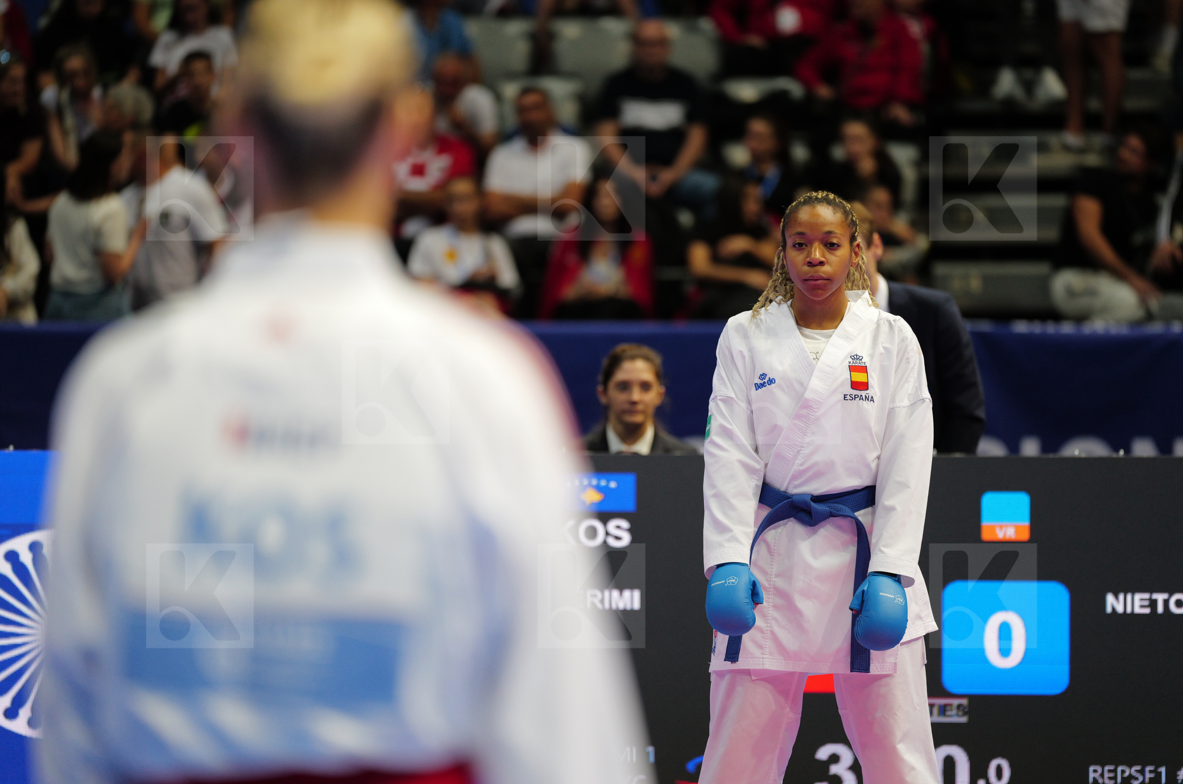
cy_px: 392
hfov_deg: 10.3
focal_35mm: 200
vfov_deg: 6.8
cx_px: 592
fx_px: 6561
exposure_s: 1/1000
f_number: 2.8
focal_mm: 200
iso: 2000
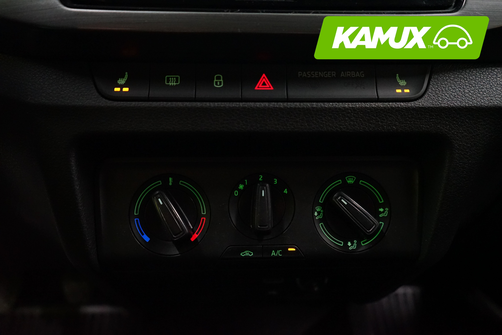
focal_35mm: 29
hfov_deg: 63.7
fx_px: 404
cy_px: 168
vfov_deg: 45.0
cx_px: 251
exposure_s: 1/50
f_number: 4
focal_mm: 29
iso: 5000
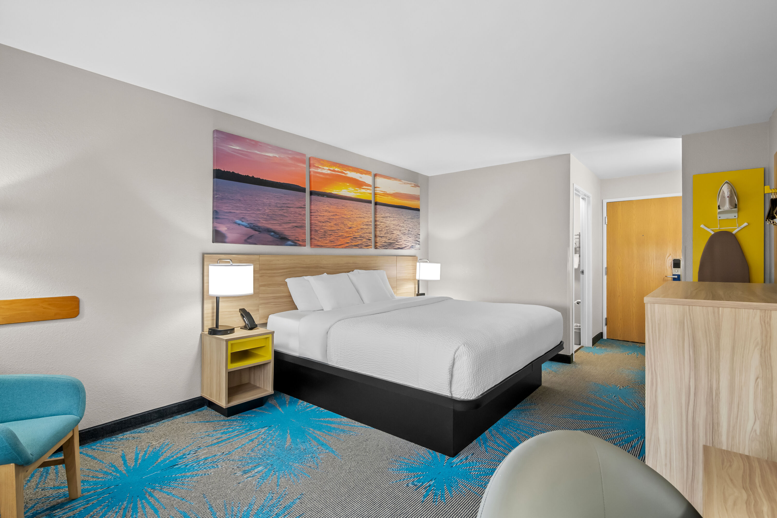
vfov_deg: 72.1
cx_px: 388
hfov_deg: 95.0
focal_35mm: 16
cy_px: 259
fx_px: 356
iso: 800
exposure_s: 1/8
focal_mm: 11
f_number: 8
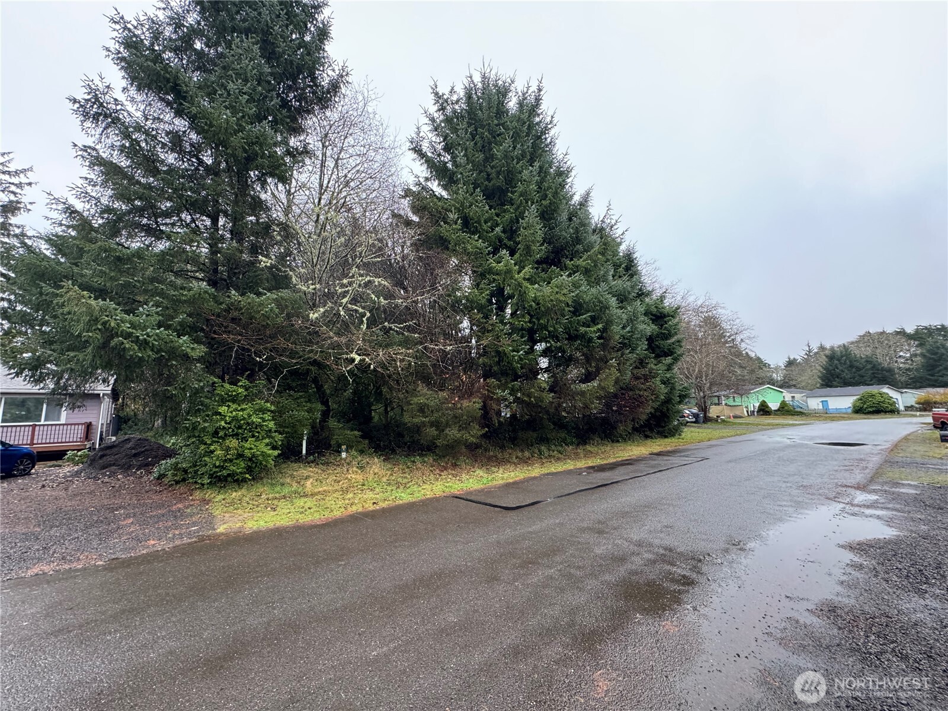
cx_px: 474
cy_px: 356
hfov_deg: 102.1
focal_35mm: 14
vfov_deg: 85.7
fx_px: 383
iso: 250
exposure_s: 1/99
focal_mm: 2.22
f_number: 2.2
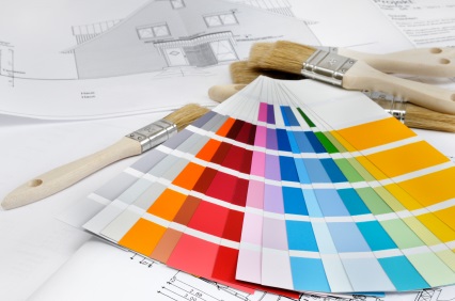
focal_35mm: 68
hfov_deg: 29.9
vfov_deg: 20.1
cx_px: 228
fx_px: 851
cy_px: 150
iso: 200
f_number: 18
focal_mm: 45
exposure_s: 1/200
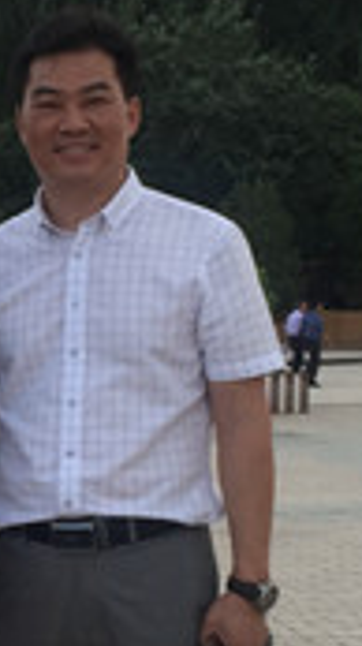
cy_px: 452
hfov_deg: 10.1
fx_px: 2001
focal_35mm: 117
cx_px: -149
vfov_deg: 18.3
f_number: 2.2
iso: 32
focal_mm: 4.15
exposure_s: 1/471
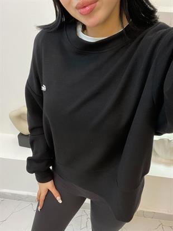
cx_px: 86
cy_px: 116
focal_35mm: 30
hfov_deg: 46.8
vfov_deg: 59.9
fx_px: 200
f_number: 2.2
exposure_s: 1/50
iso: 125
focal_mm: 2.71
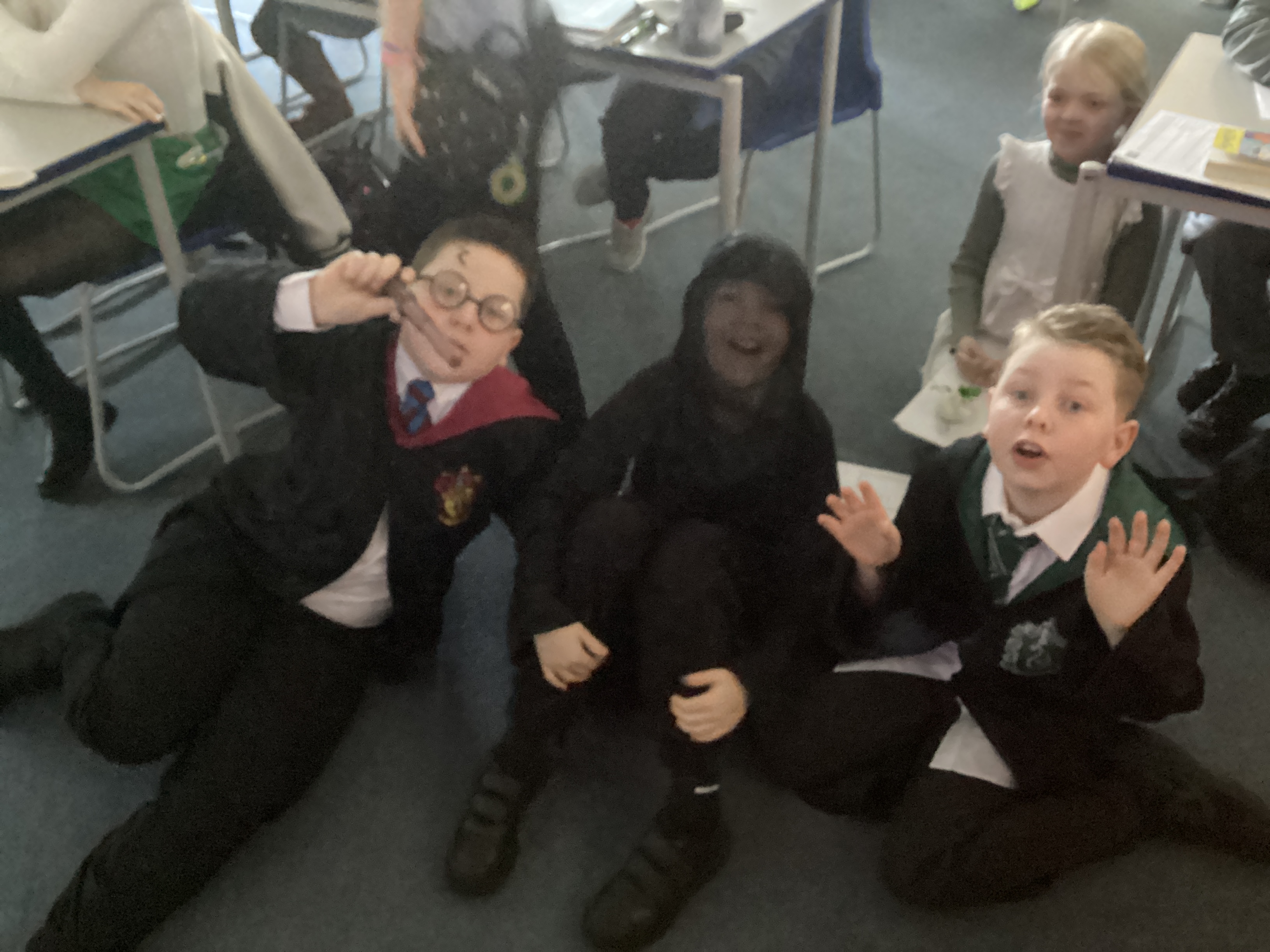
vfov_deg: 45.4
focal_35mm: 31
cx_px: 635
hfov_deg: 58.4
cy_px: 476
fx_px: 1137
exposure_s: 1/17
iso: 800
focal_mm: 3.3
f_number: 2.4
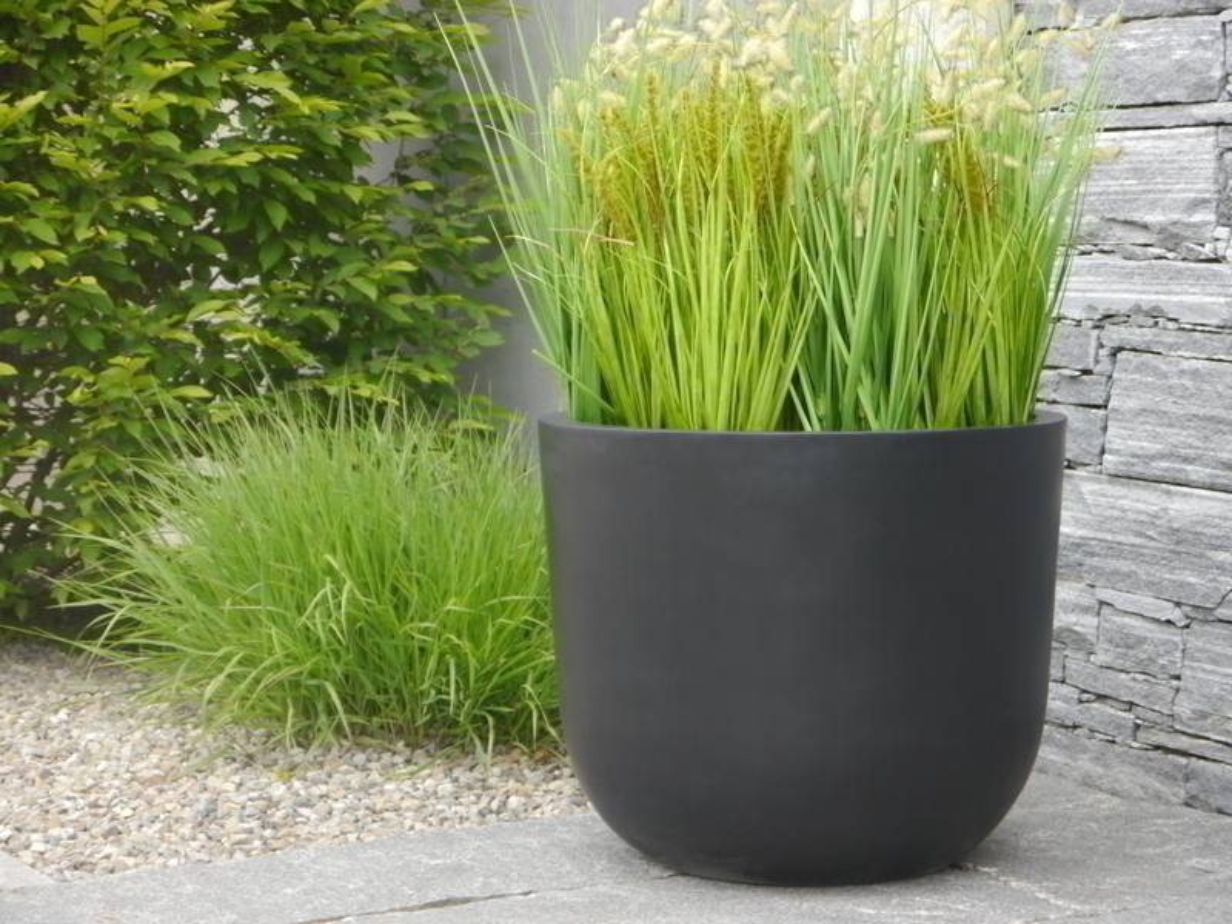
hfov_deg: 23.3
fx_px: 2990
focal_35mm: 84
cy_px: 462
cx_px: 616
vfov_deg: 17.6
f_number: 5.6
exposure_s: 1/100
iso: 160
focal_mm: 42
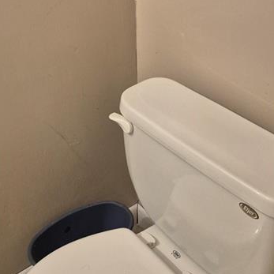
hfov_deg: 37.3
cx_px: 99
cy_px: 24
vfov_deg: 35.2
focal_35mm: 45
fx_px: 403
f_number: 1.8
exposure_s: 1/120
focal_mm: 5.4
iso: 640
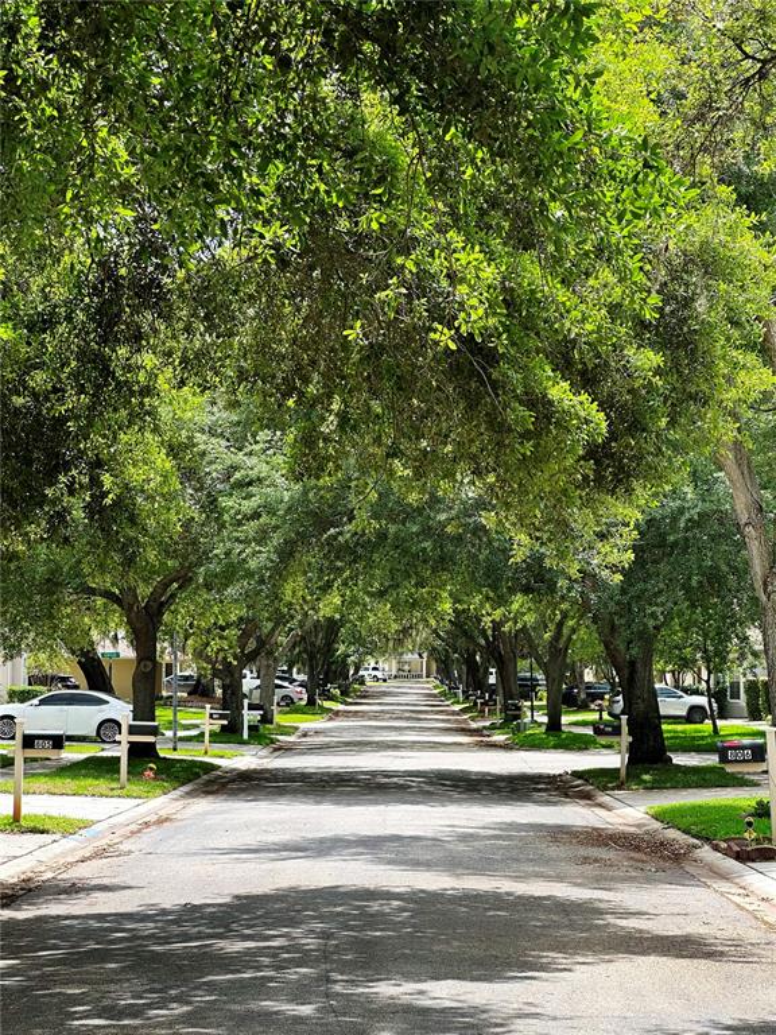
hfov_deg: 19.1
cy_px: 518
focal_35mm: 77
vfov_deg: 25.3
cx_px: 388
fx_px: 2302
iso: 32
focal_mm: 9
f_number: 2.8
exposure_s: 1/216
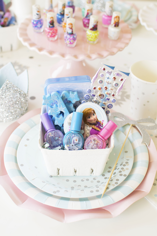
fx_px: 343
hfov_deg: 25.8
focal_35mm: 52
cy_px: 118
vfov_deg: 37.9
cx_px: 78
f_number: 3.5
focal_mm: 35
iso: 200
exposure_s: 1/80
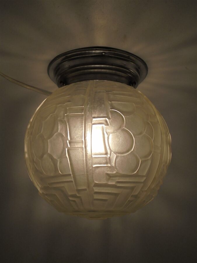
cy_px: 132
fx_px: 288
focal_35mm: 38
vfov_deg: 49.0
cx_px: 98
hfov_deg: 37.7
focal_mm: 6.9
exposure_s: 1/500
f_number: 4.2
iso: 100
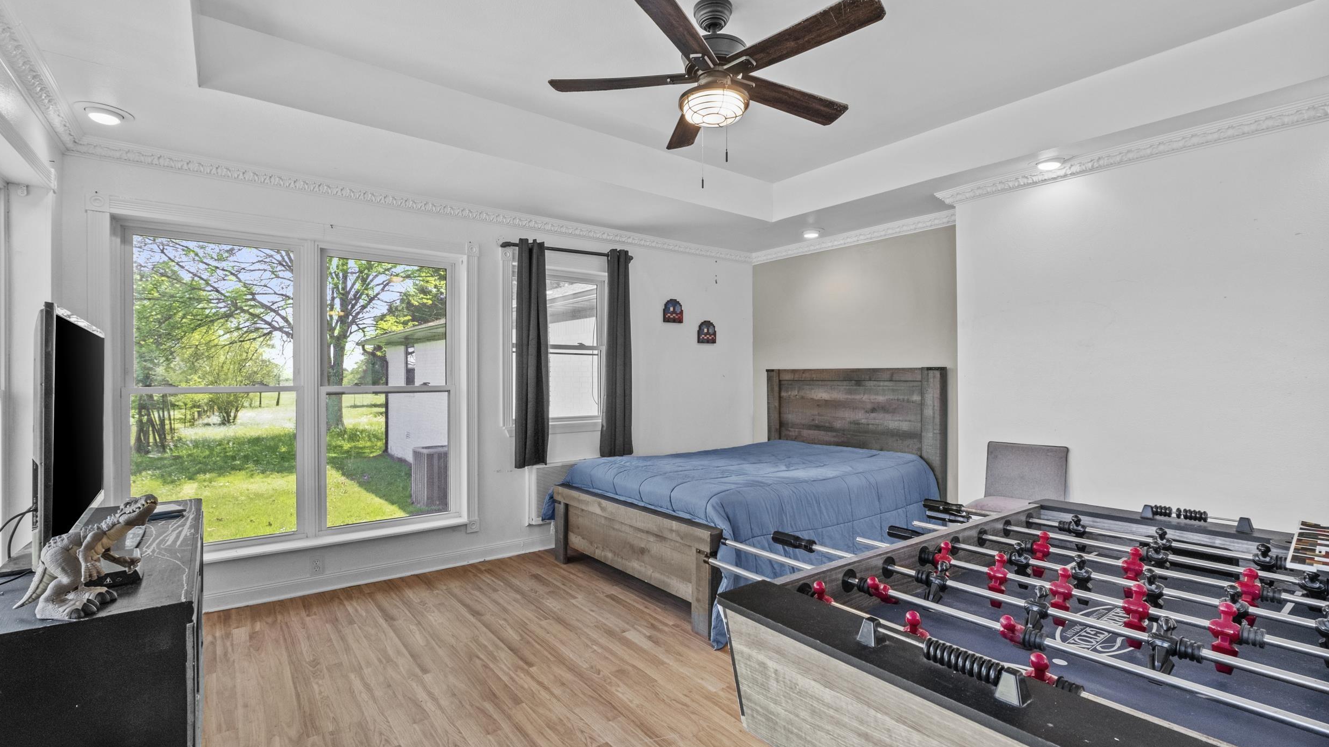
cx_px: 657
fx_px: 564
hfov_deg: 99.4
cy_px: 396
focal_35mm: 16
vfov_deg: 67.0
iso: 800
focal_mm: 10
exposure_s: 1/8
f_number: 7.1
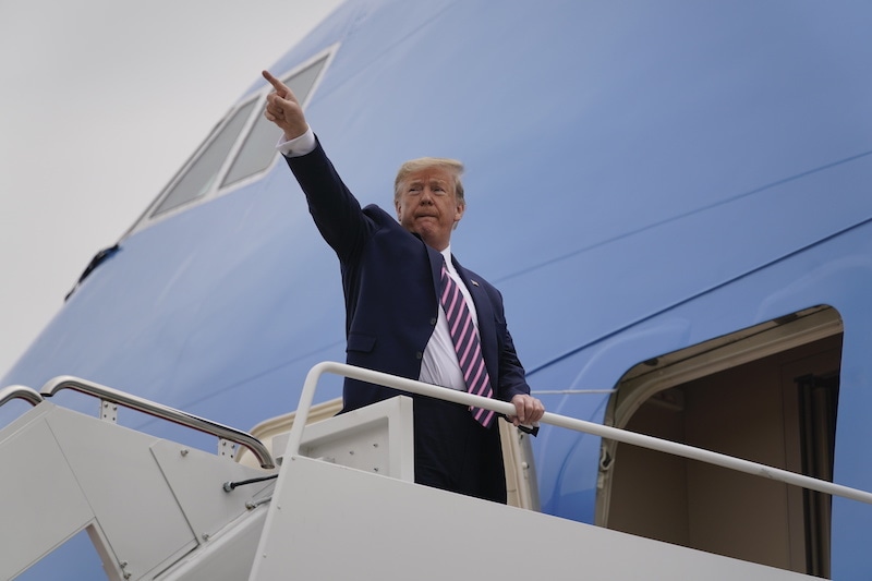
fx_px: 6780
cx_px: 436
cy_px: 290
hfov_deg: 7.4
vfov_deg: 4.9
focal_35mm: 280
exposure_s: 1/3200
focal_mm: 280
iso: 200
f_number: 4
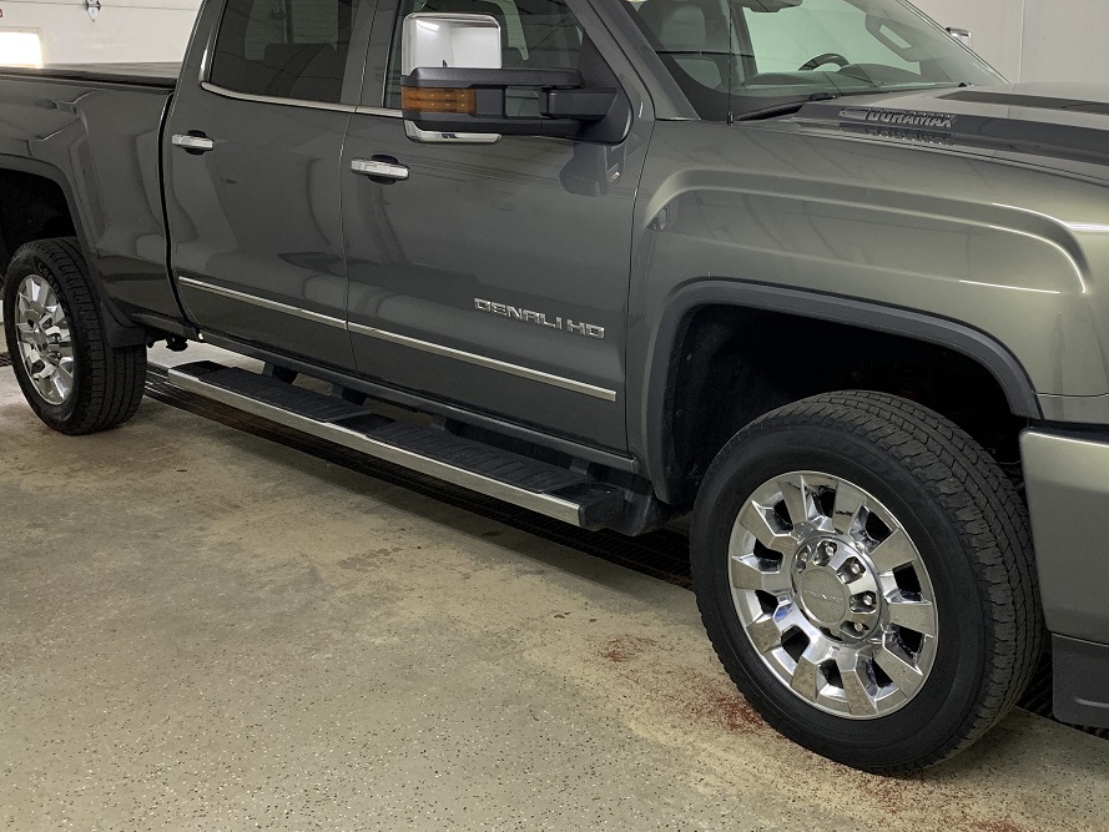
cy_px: 340
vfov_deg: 37.6
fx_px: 1218
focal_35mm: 38
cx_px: 707
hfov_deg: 48.4
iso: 250
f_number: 1.8
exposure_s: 1/60
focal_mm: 4.25
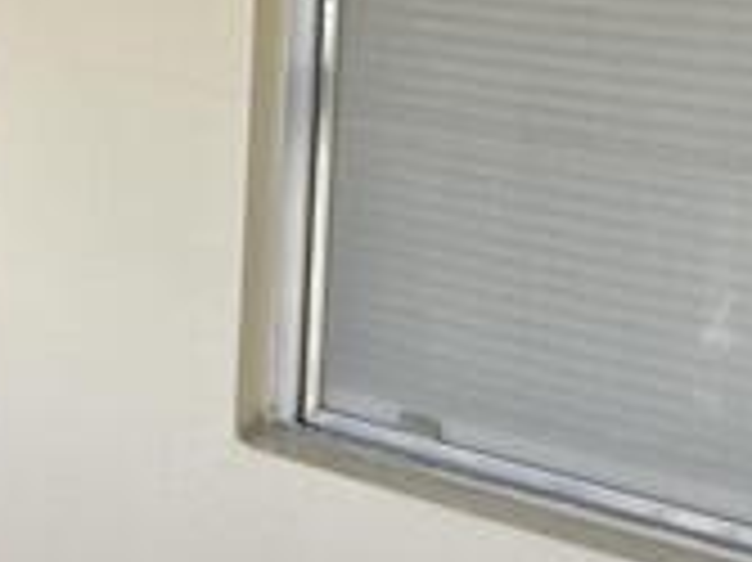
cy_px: 63
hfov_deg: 28.8
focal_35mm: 67
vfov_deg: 21.4
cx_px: 261
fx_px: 1454
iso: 32
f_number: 1.8
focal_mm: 3.99
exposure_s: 1/571
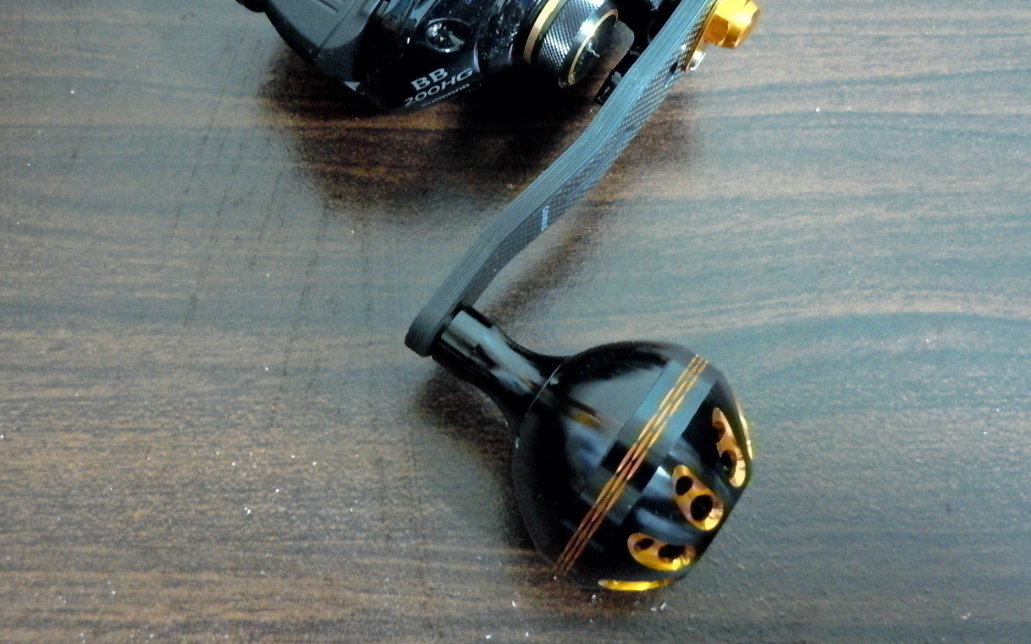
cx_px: 410
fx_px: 1096
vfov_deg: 32.0
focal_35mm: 39
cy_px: 140
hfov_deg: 50.1
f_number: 3.7
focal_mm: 5
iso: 400
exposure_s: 1/1.6
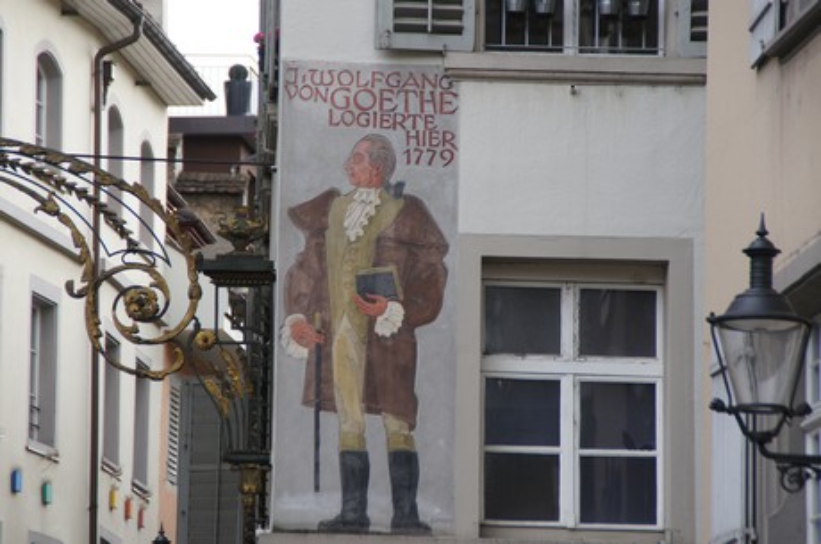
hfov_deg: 9.2
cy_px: 272
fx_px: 5122
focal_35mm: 225
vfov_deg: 6.1
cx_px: 410
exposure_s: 1/250
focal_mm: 150
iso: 500
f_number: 6.3
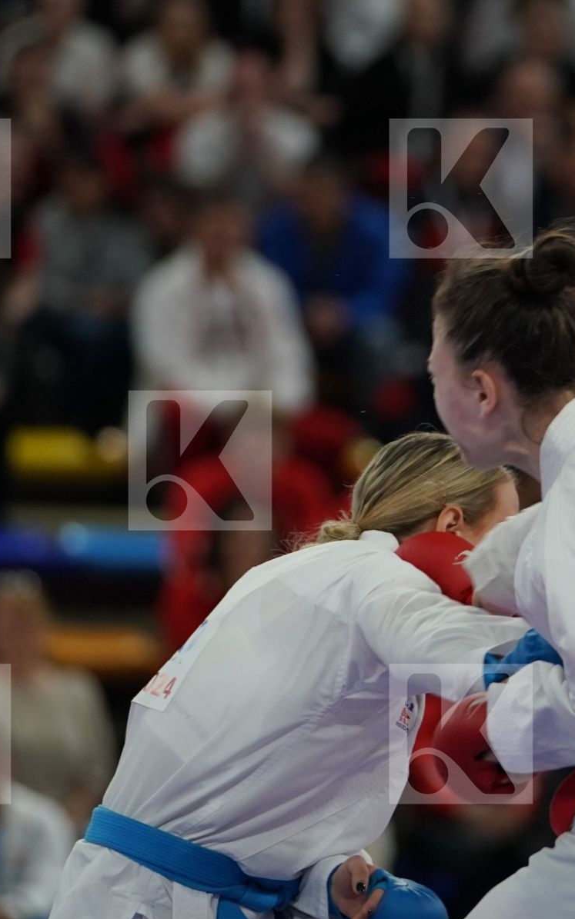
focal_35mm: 419
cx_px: 461
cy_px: 461
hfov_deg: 3.1
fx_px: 10504
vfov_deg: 5.0
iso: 1250
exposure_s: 1/1000
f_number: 2.8
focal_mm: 182
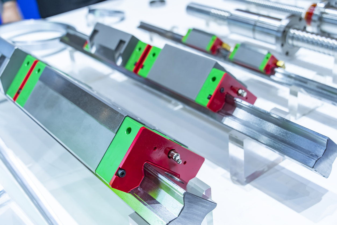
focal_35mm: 45
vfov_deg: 29.9
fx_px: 421
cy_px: 112
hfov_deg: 43.6
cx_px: 168
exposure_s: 1/200
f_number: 5.6
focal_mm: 45
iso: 640
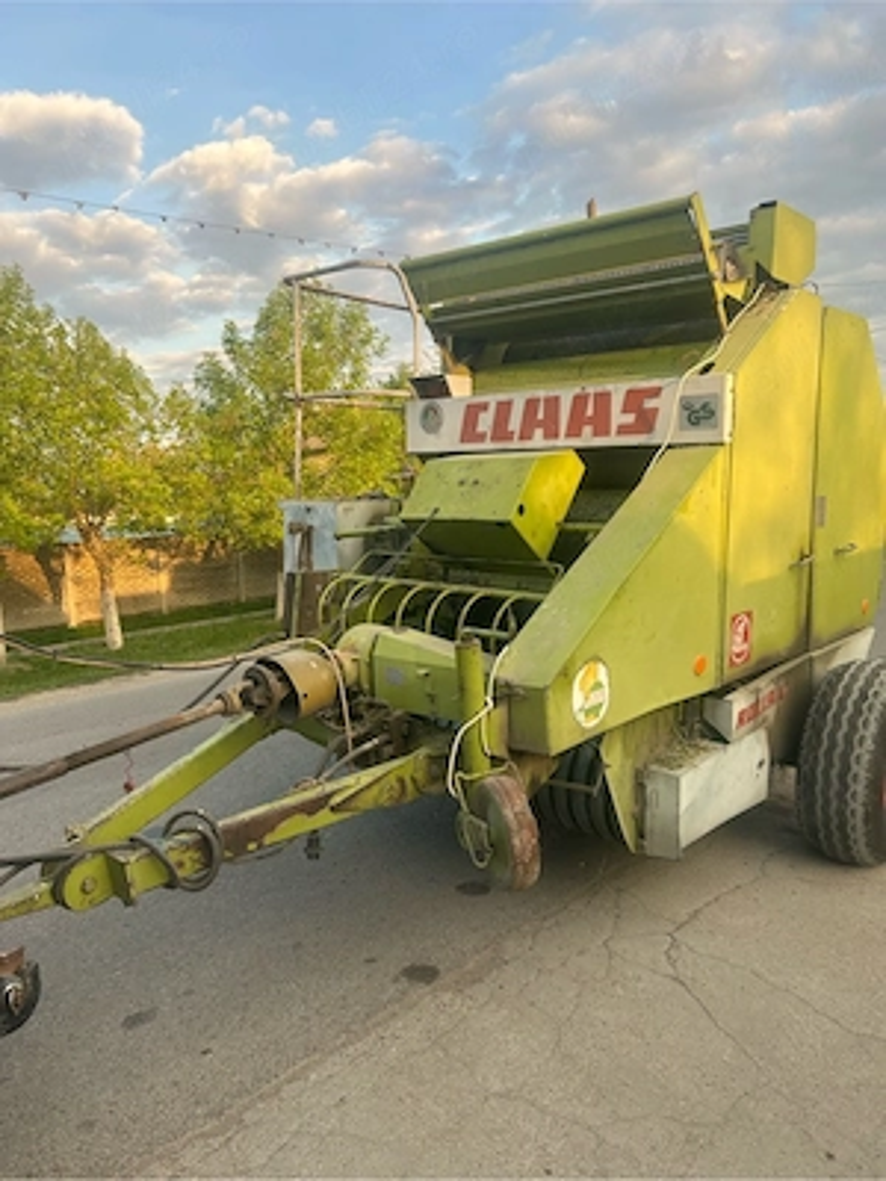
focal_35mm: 26
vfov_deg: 67.3
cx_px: 443
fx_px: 887
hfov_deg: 53.1
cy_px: 590
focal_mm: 5.7
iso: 50
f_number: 1.5
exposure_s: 1/495
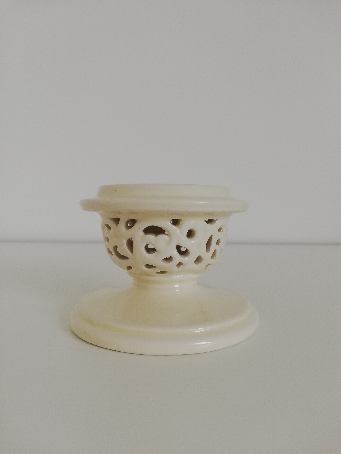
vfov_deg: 67.3
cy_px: 227
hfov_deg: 53.1
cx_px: 170
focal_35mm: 26
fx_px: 341
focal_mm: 3.81
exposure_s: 1/50
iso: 100
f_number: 2.2
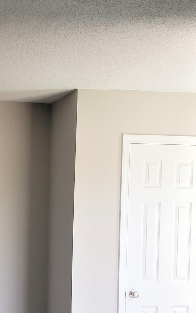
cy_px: 253
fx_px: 598
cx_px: 10
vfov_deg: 28.7
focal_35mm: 70
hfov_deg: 18.2
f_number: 2.4
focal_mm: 4.3
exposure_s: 1/120
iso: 64
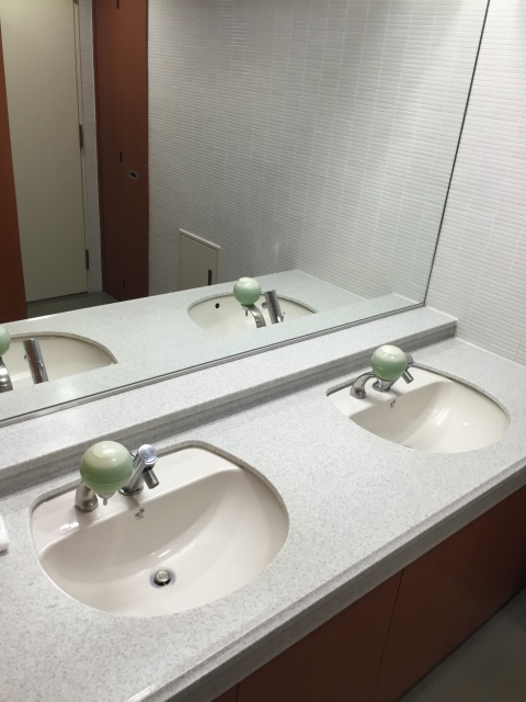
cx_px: 263
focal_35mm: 29
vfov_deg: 61.7
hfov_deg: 48.2
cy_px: 351
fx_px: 588
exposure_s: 1/33
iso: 32
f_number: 2.2
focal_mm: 4.15
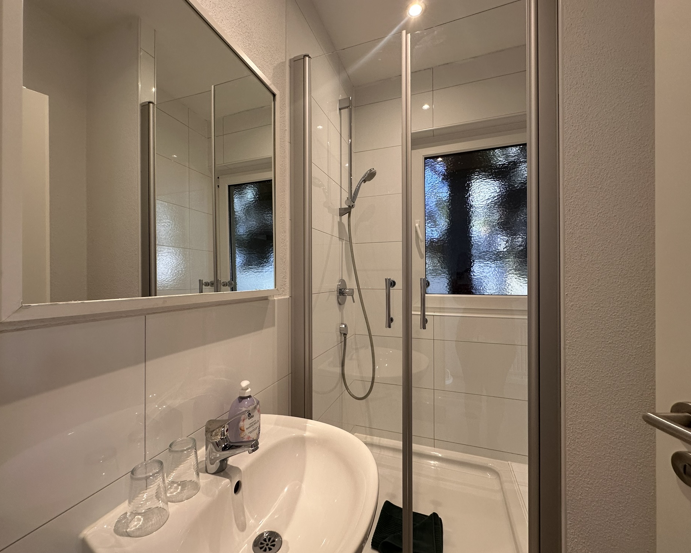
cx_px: 330
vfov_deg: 84.0
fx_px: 307
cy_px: 278
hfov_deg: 96.7
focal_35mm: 15
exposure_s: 1/100
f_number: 2.2
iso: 125
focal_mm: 2.22
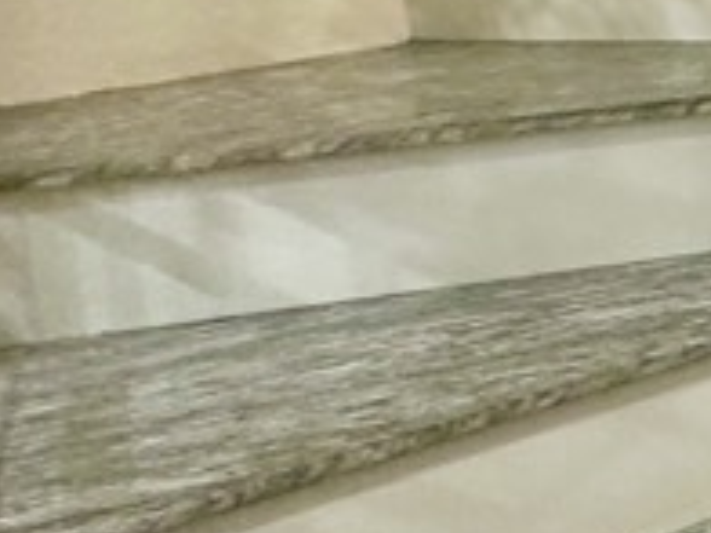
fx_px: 1499
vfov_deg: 18.3
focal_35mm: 73
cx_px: 1669
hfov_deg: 15.5
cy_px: -228
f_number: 2.2
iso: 400
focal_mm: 2.22
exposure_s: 1/50
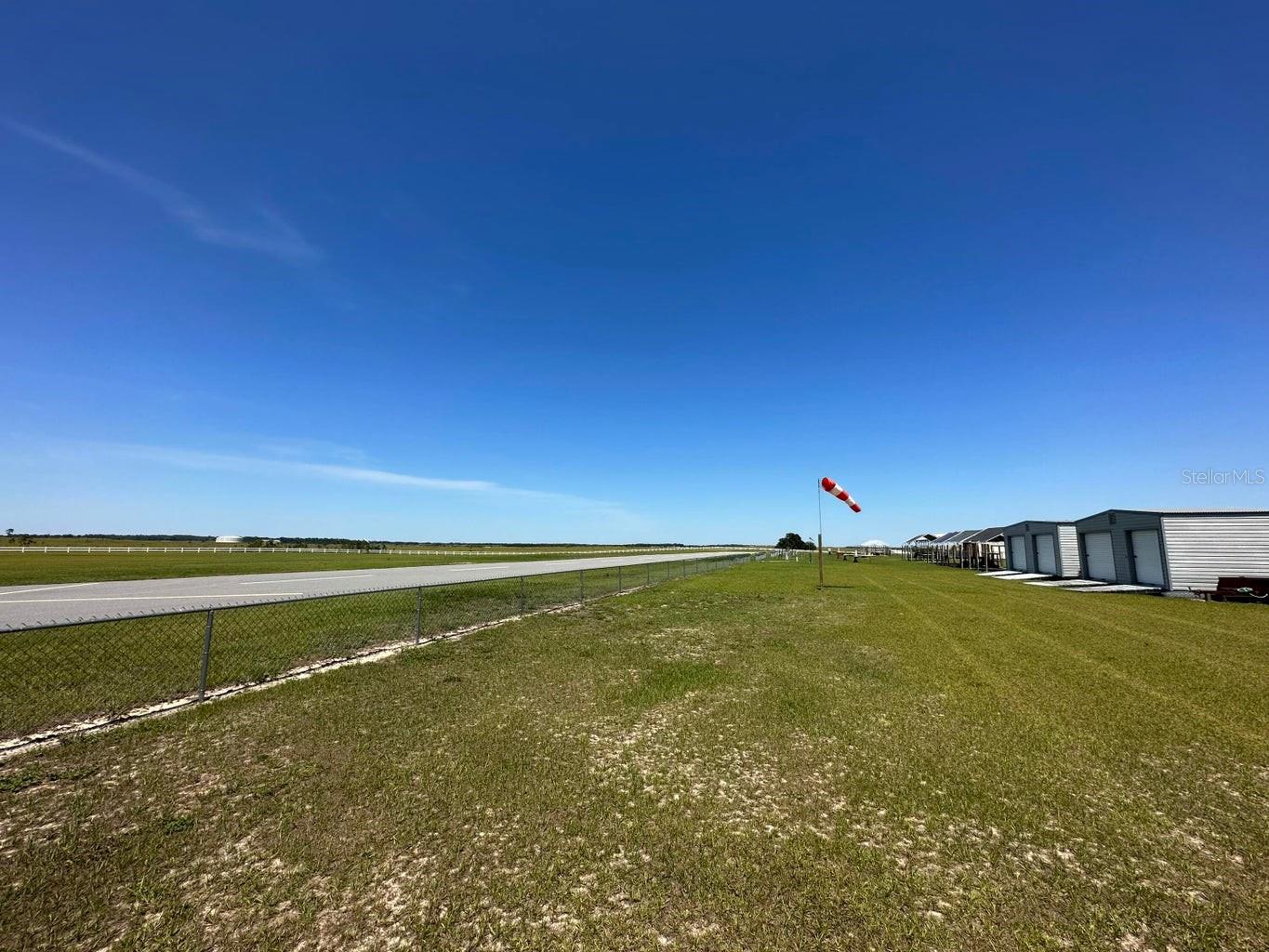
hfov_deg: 102.1
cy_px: 476
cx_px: 634
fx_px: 513
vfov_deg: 85.7
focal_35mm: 14
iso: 50
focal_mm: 2.22
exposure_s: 1/3205
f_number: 2.2
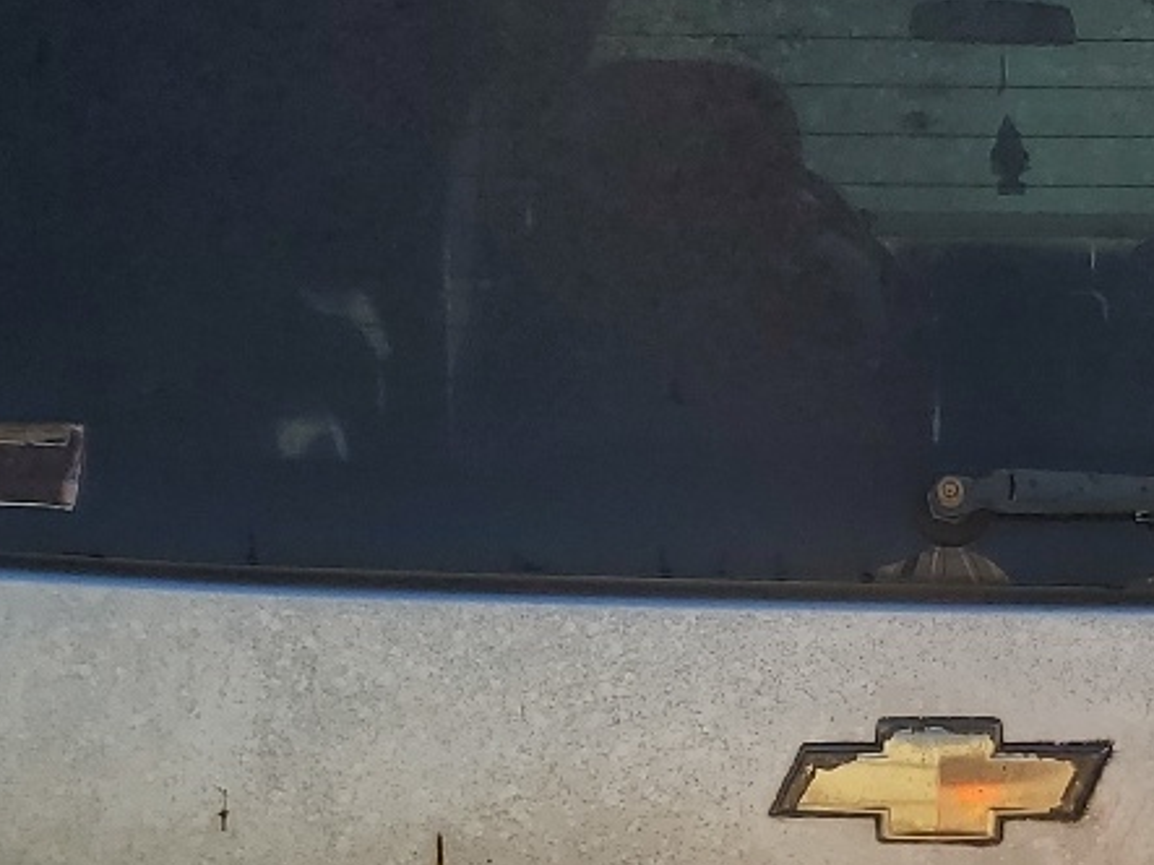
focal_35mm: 94
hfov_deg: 20.6
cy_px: 631
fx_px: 3133
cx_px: 959
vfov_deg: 15.7
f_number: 1.5
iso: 50
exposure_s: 1/3333
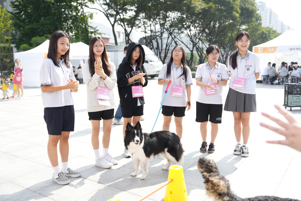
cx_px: 150
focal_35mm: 33
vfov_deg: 40.0
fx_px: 276
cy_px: 100
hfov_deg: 57.2
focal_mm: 33
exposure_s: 1/4000
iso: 640
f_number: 2.8
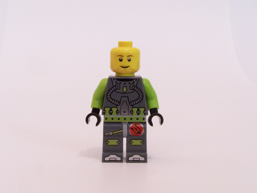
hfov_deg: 30.3
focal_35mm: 64
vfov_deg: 22.9
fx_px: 475
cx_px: 128
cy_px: 96
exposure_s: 1/4
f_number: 8
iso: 400
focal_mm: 10.7
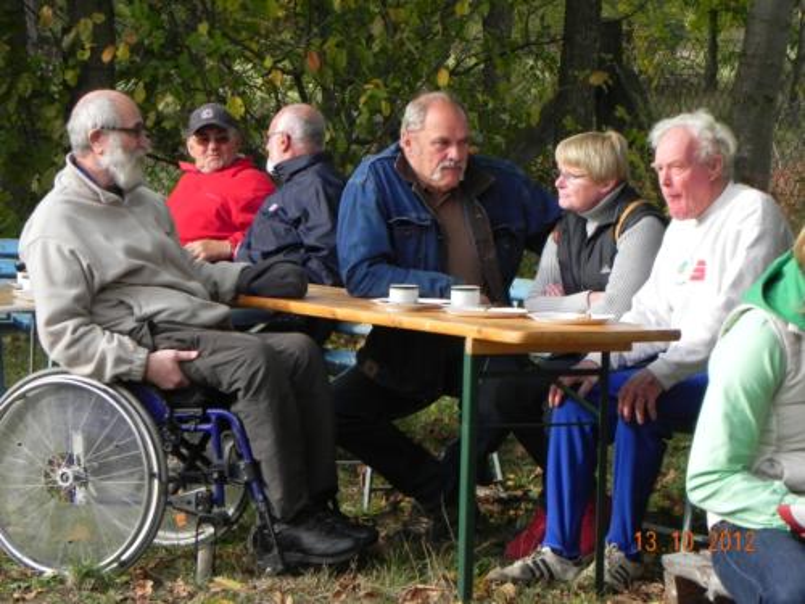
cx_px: 402
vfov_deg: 11.5
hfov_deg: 15.3
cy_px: 302
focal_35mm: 129
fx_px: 3000
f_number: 5
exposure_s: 1/192
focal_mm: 23
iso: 160
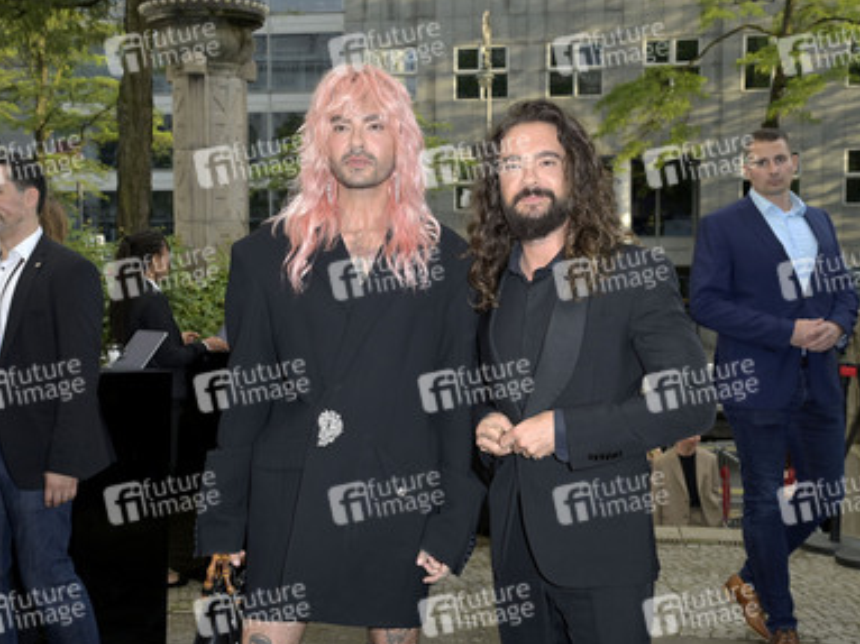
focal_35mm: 52
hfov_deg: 36.8
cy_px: 330
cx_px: 417
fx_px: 1291
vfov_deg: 28.0
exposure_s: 1/250
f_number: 7.1
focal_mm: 46
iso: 640
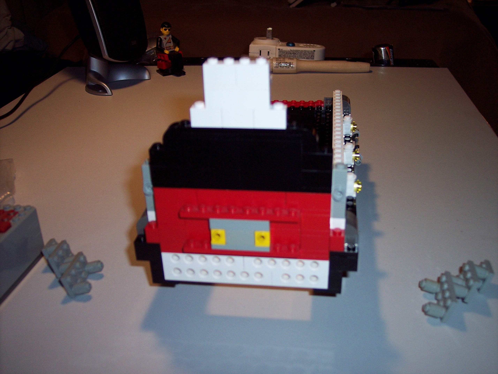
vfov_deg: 36.8
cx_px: 249
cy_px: 187
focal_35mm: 39
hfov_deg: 47.9
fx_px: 561
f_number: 2.8
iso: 100
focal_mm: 8
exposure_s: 1/60
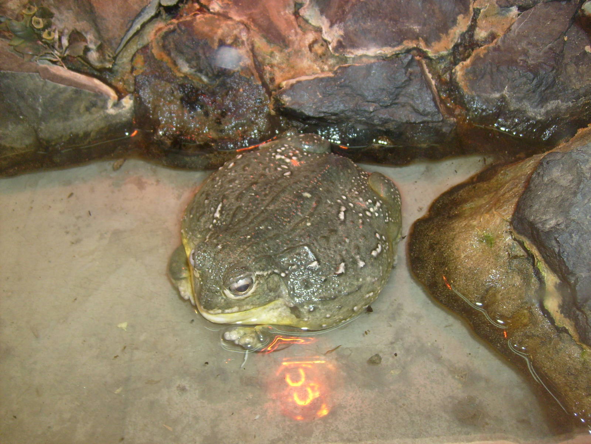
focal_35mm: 35
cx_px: 296
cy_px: 222
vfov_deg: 40.7
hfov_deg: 52.6
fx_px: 598
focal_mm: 5.8
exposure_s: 1/45
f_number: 2.8
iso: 100
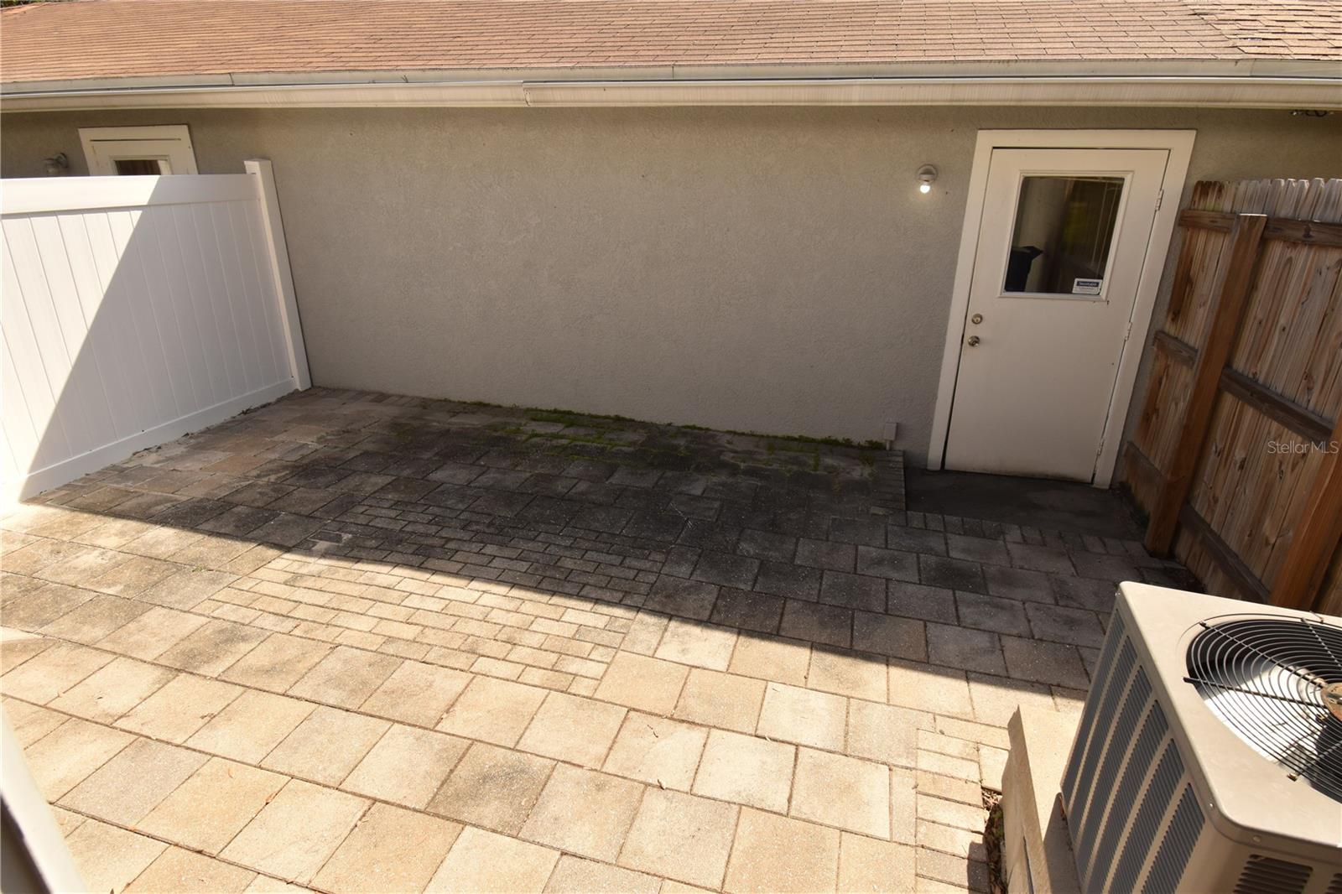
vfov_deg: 63.2
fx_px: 727
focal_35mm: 20
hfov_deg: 85.4
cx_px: 671
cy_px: 447
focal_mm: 13
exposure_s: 1/400
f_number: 10
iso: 400
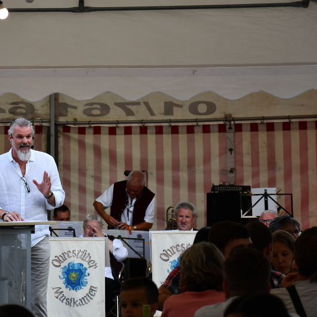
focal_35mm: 205
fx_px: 2124
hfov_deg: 8.5
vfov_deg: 8.5
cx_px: 63
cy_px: 147
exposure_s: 1/250
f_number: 5.6
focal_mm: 90
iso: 360
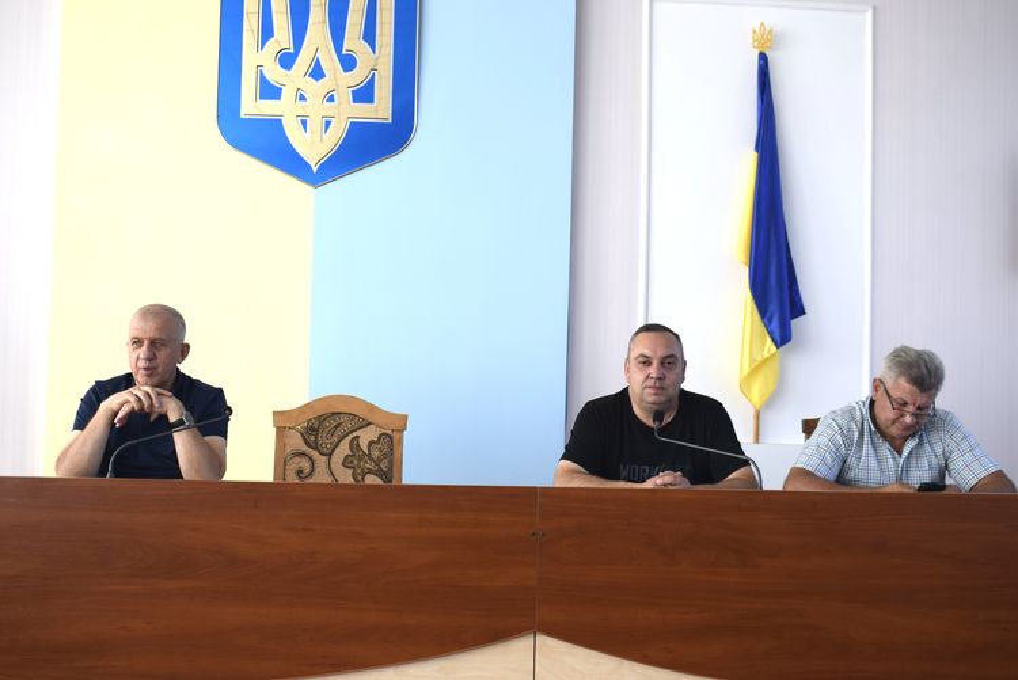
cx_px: 509
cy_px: 340
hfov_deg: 46.4
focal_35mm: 42
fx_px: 1188
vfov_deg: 31.9
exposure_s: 1/160
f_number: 6.3
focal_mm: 28
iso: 400
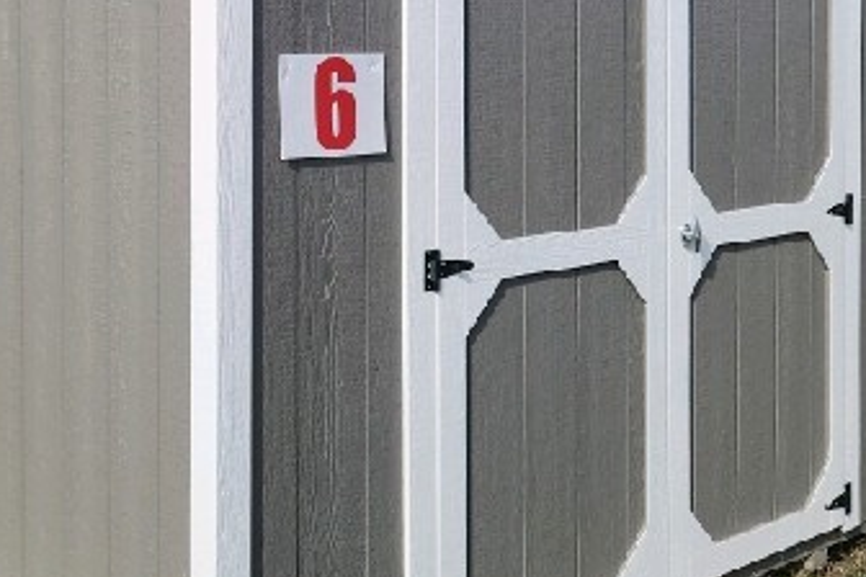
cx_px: 276
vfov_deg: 23.4
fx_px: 1371
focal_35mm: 57
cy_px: 111
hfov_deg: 34.7
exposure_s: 1/1429
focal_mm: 5.4
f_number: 1.8
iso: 20
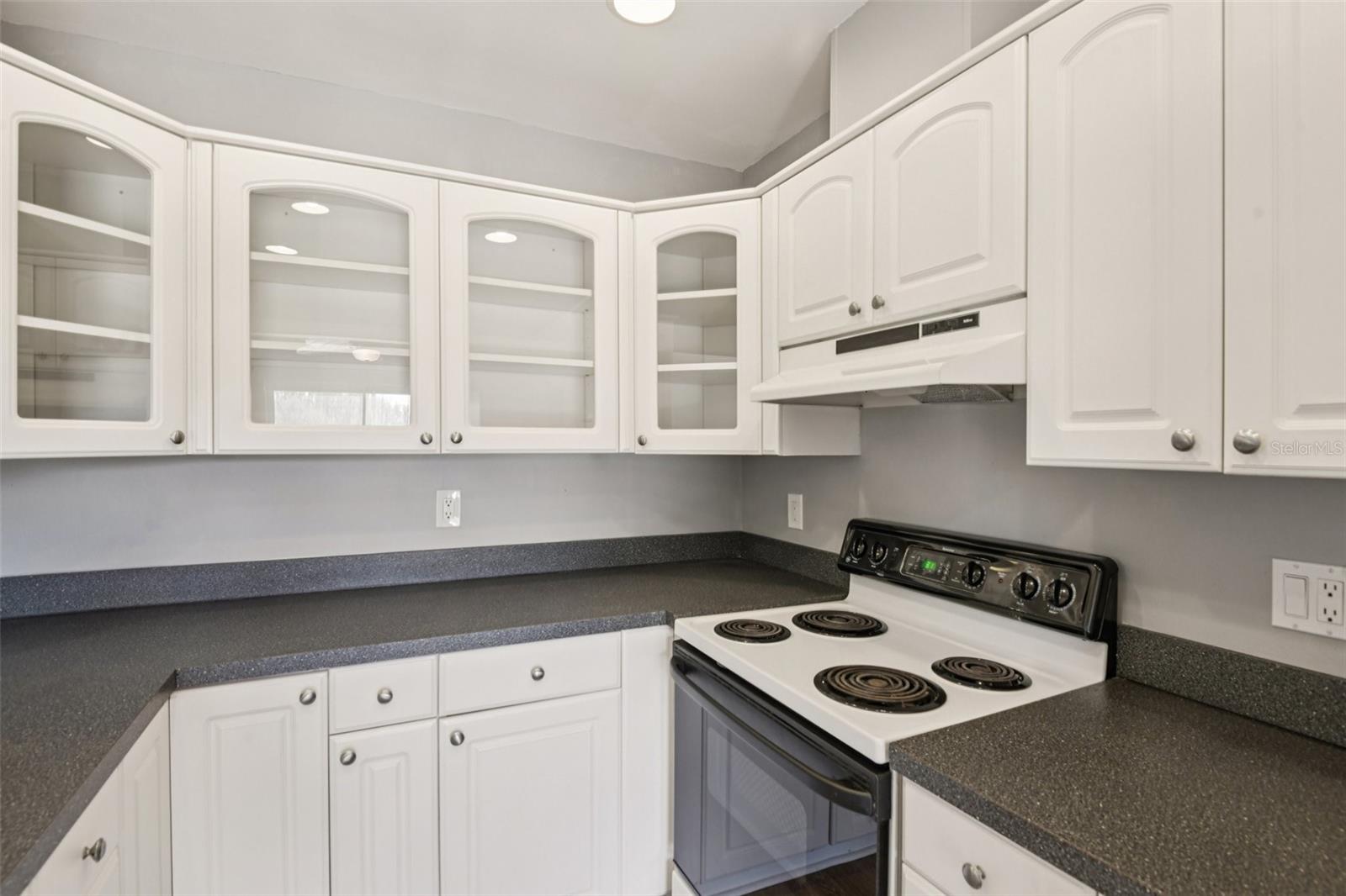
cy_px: 448
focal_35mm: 16
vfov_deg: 73.7
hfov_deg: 96.7
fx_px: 598
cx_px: 673
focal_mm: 16
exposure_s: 1/15
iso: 400
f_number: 8
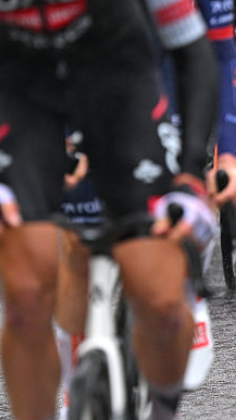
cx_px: 438
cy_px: 133
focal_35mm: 625
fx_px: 6956
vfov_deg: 3.5
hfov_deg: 1.9
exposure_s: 1/1000
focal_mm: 150
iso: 640
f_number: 2.8
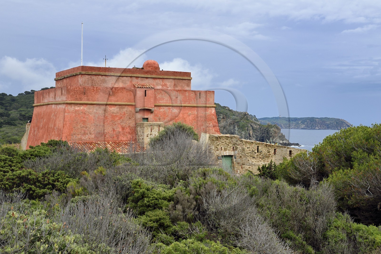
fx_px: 592
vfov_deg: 24.2
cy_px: 127
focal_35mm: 56
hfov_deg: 35.7
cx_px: 190
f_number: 13
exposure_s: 1/250
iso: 400
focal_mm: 56
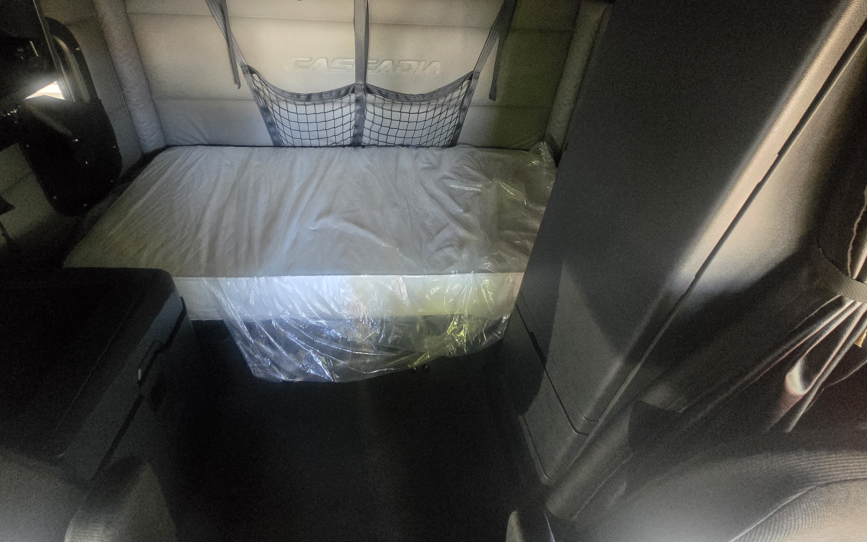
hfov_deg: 101.2
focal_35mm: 15
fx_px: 354
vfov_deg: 73.0
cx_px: 398
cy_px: 191
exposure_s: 1/60
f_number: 2.2
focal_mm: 2.2
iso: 1600
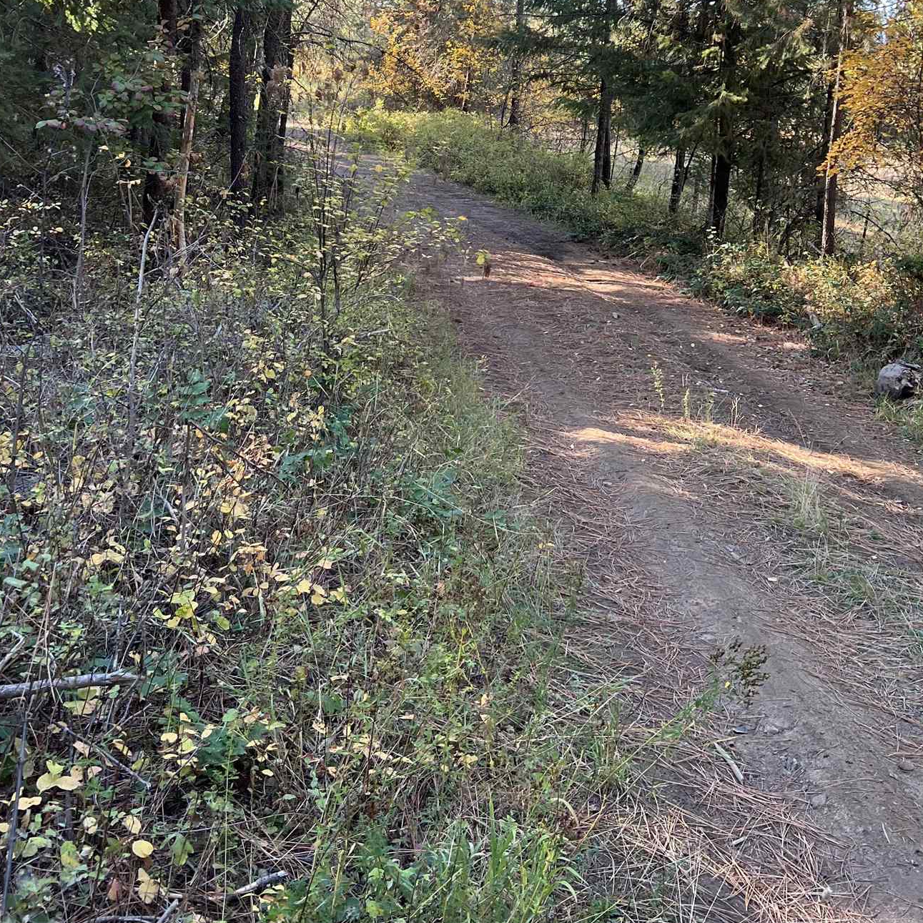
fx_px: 1237
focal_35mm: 41
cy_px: 174
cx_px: 530
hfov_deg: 40.8
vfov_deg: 39.2
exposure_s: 1/141
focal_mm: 5.7
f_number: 1.5
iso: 64
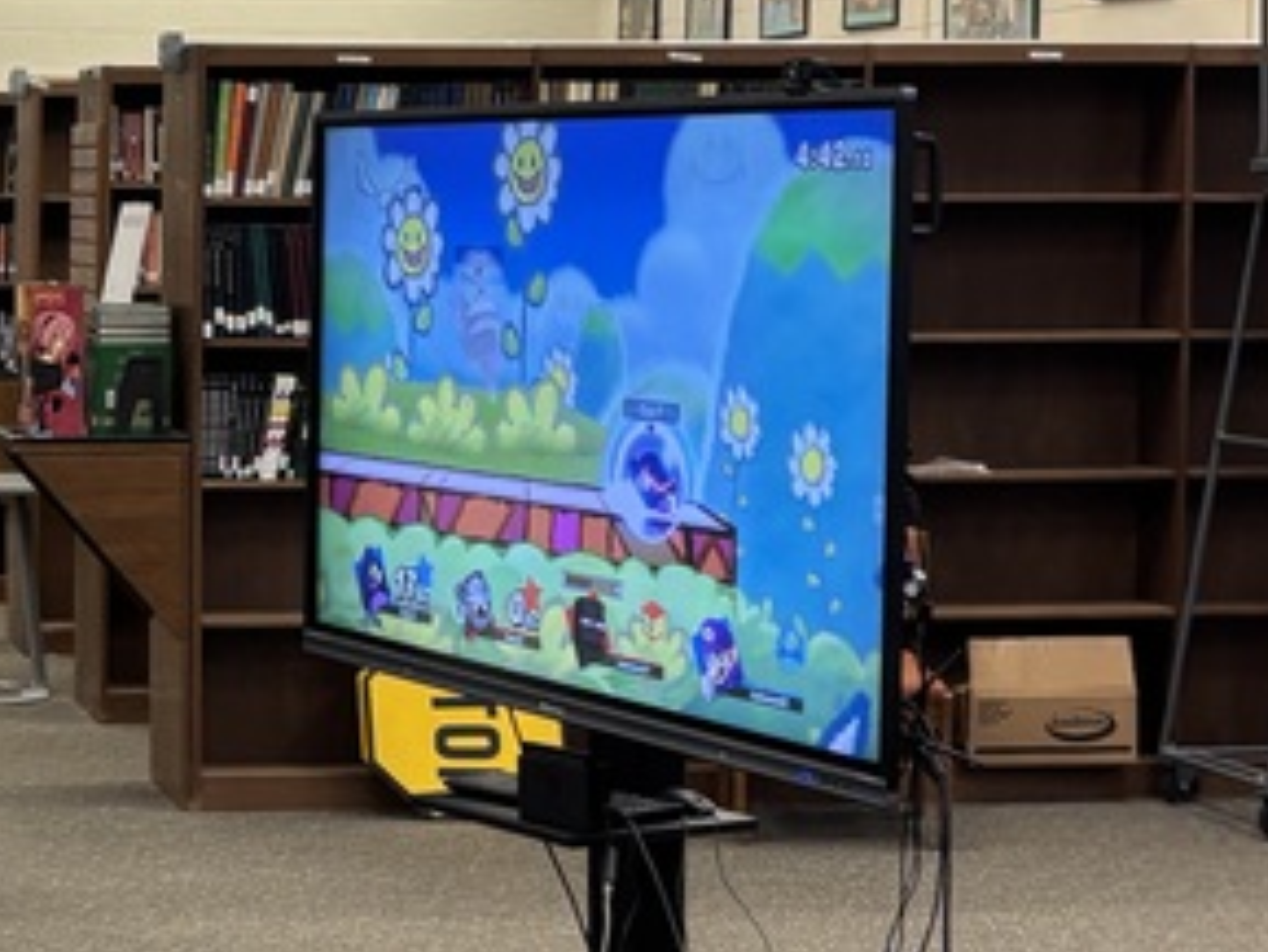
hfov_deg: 20.4
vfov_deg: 16.1
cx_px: -105
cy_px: 355
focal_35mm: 92
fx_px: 3371
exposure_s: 1/57
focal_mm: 5.96
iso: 100
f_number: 1.6
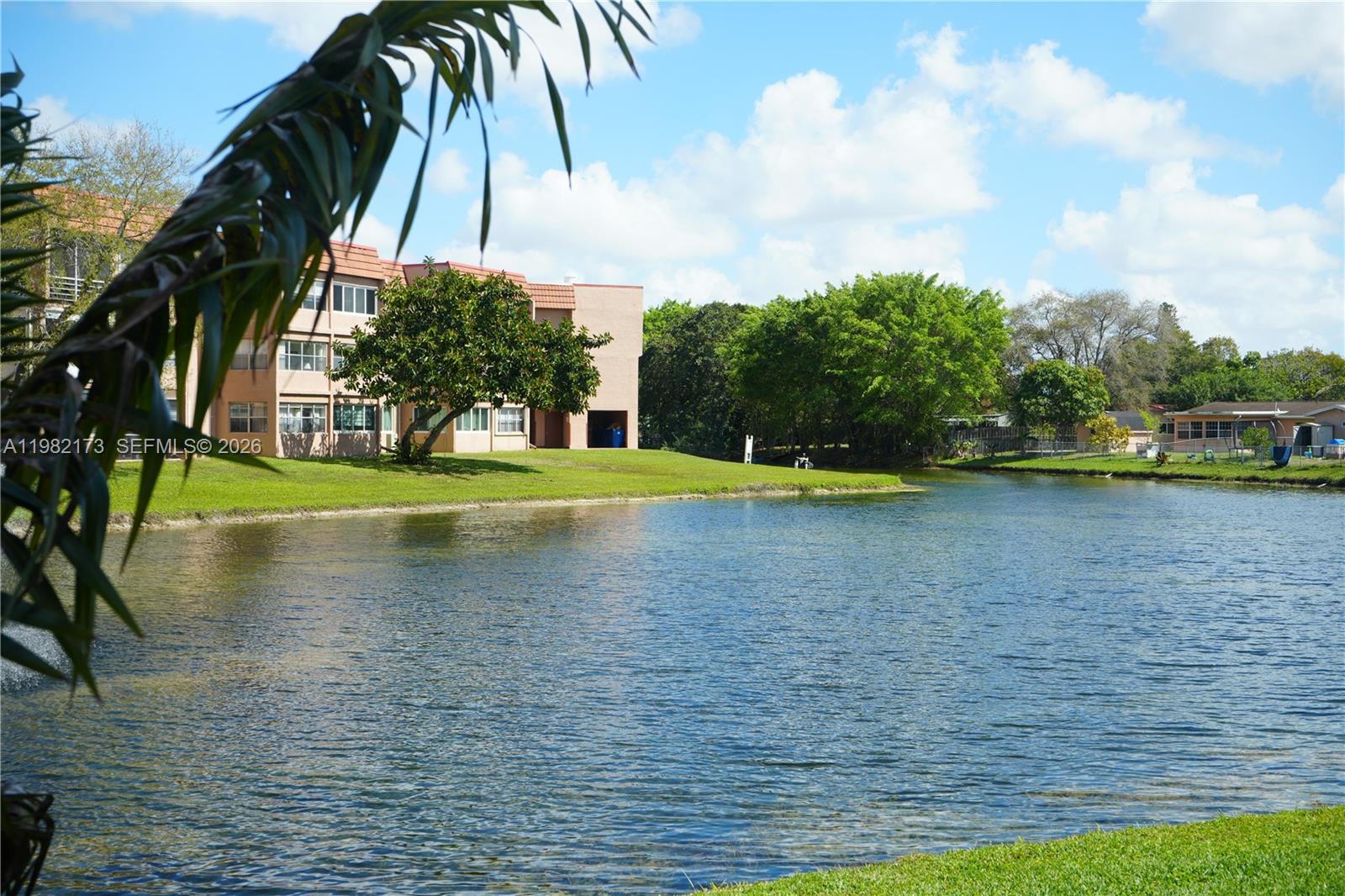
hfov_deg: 42.8
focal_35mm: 46
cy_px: 448
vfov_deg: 29.2
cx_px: 672
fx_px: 1718
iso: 100
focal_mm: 46
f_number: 9
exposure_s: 1/125
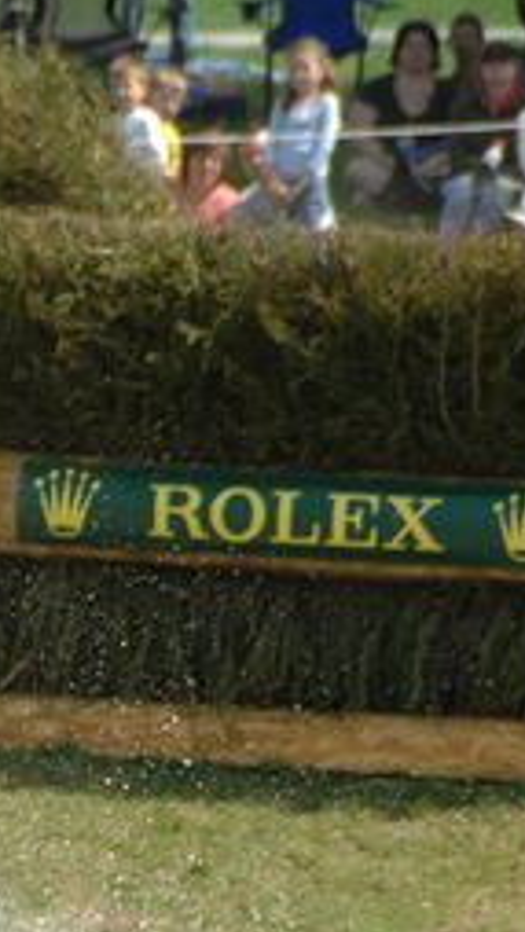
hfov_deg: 1.5
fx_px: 19588
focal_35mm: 792
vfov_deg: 2.7
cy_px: 633
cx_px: -253
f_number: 6
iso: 500
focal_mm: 200
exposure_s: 1/1000
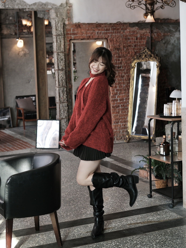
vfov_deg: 33.2
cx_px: 94
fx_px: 416
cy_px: 111
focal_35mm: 58
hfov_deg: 25.2
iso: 400
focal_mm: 35
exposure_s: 1/90
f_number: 2.5
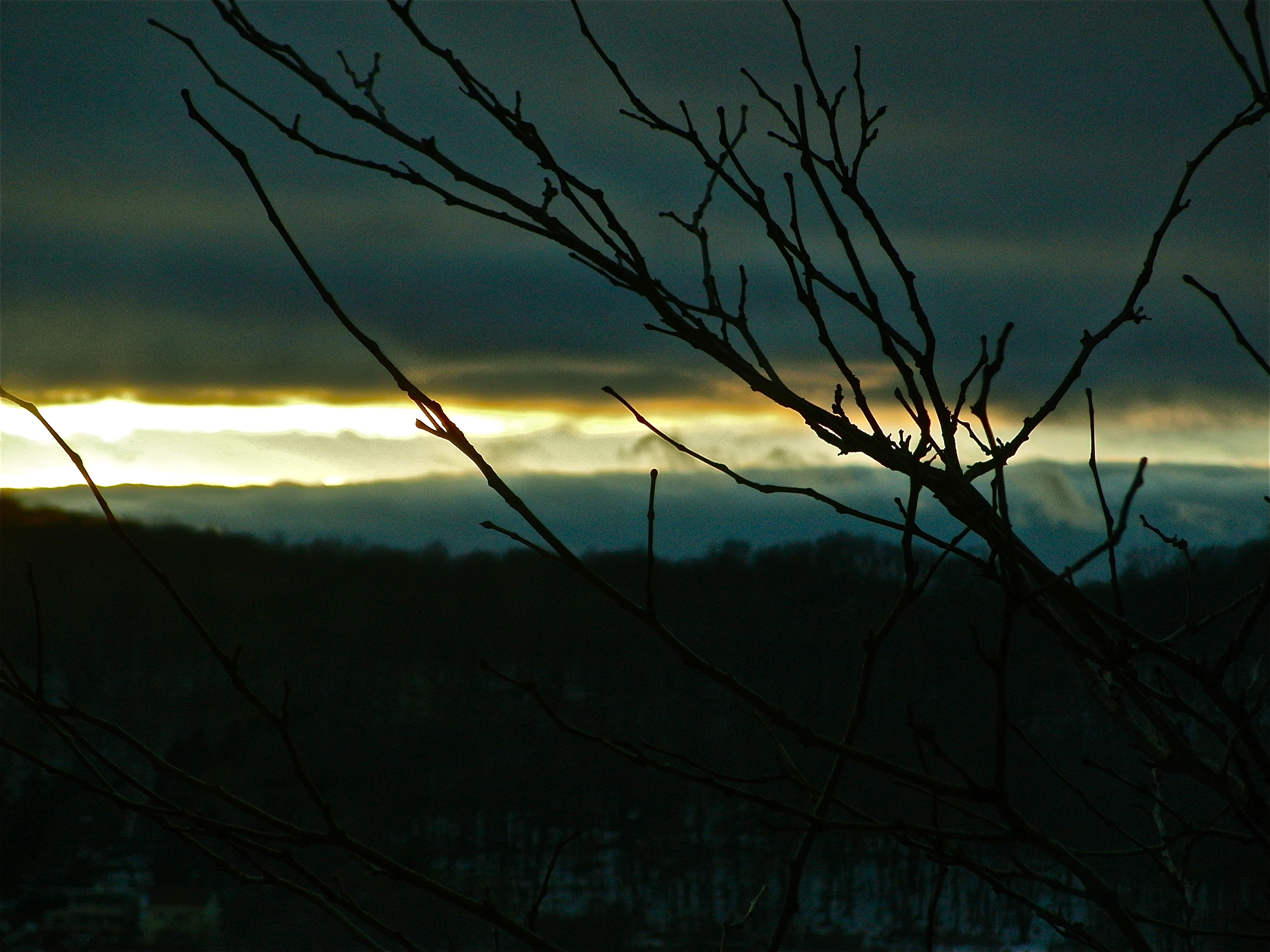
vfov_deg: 8.0
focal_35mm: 185
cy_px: 476
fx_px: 6787
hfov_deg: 10.7
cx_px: 635
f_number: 4.5
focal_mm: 32.1
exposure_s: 1/320
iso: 100
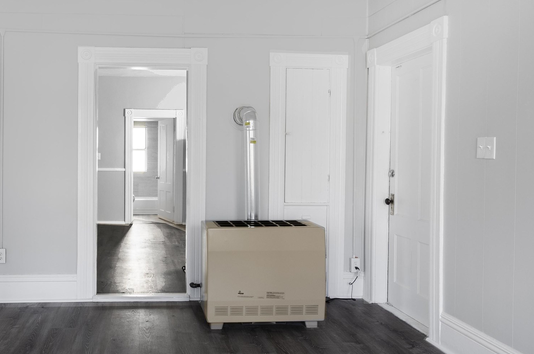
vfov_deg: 42.1
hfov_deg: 58.7
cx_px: 169
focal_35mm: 31
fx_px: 459
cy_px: 155
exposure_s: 1/30
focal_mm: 10
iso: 100
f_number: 10
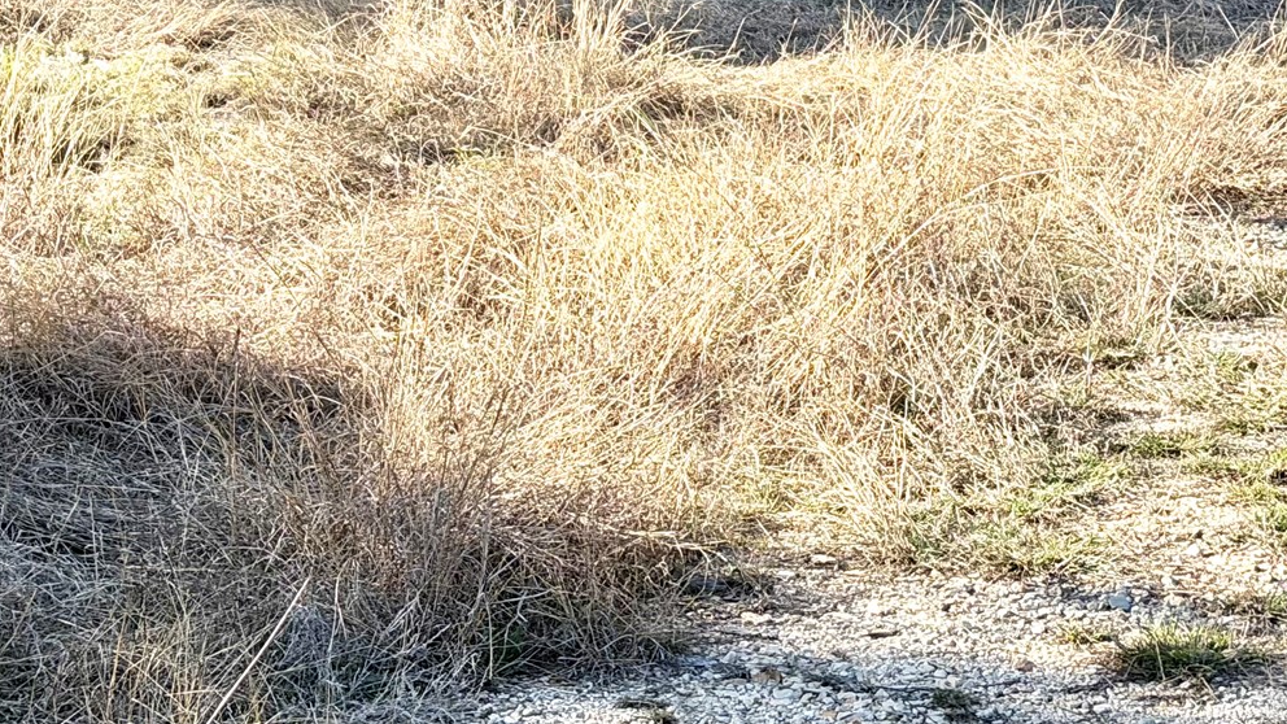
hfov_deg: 19.8
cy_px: -259
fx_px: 3686
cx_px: 597
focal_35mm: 108
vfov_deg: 10.9
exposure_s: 1/1795
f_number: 1.78
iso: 80
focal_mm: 6.76
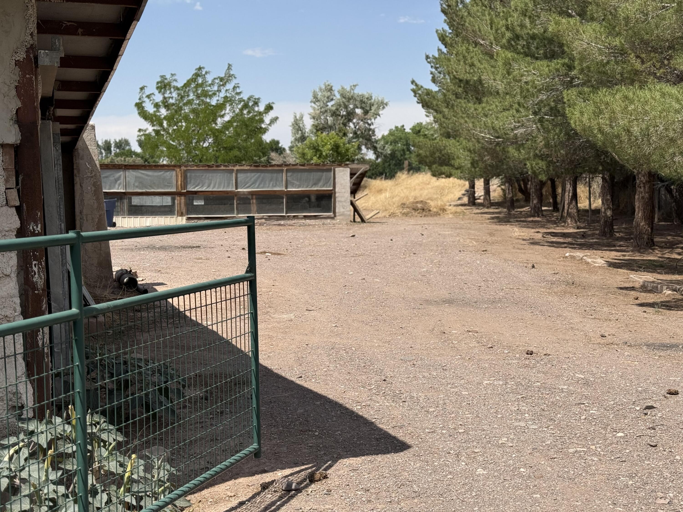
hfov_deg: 39.7
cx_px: 342
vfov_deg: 30.3
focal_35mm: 48
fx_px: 947
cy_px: 256
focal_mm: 6.76
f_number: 1.78
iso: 64
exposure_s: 1/5587
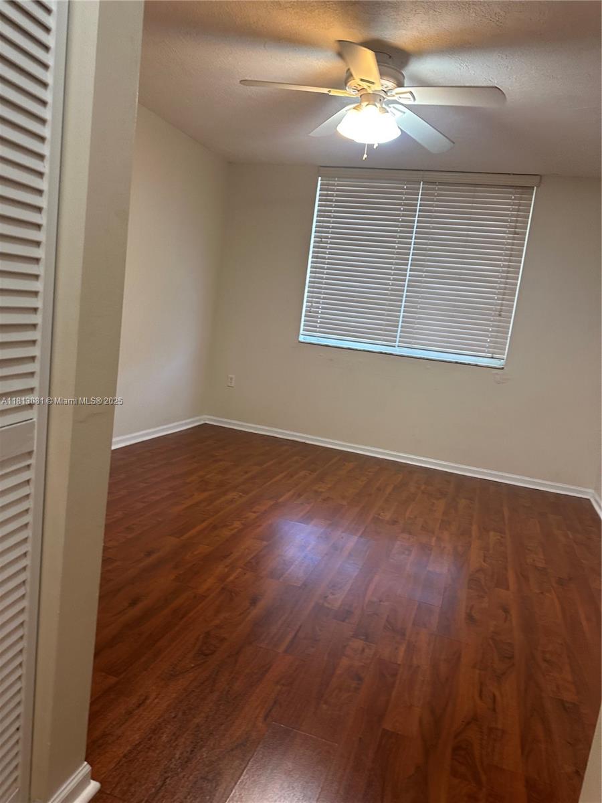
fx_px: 557
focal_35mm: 24
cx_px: 301
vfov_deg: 71.6
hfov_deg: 56.8
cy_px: 402
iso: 125
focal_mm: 6.86
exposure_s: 1/60
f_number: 1.78
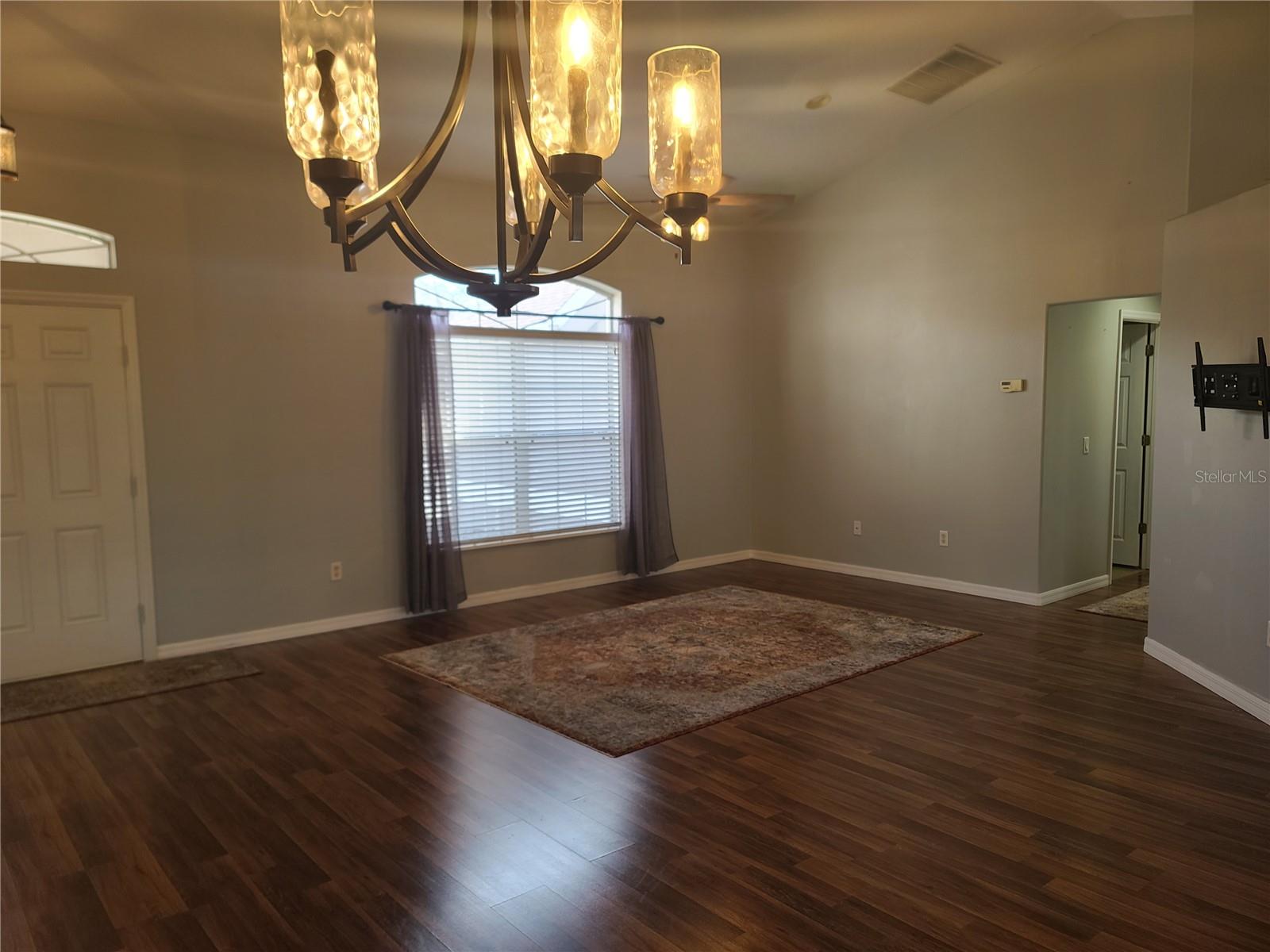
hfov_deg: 69.4
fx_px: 917
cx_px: 635
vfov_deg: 54.9
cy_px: 476
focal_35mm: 25
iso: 50
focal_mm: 7
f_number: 1.8
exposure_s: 1/60
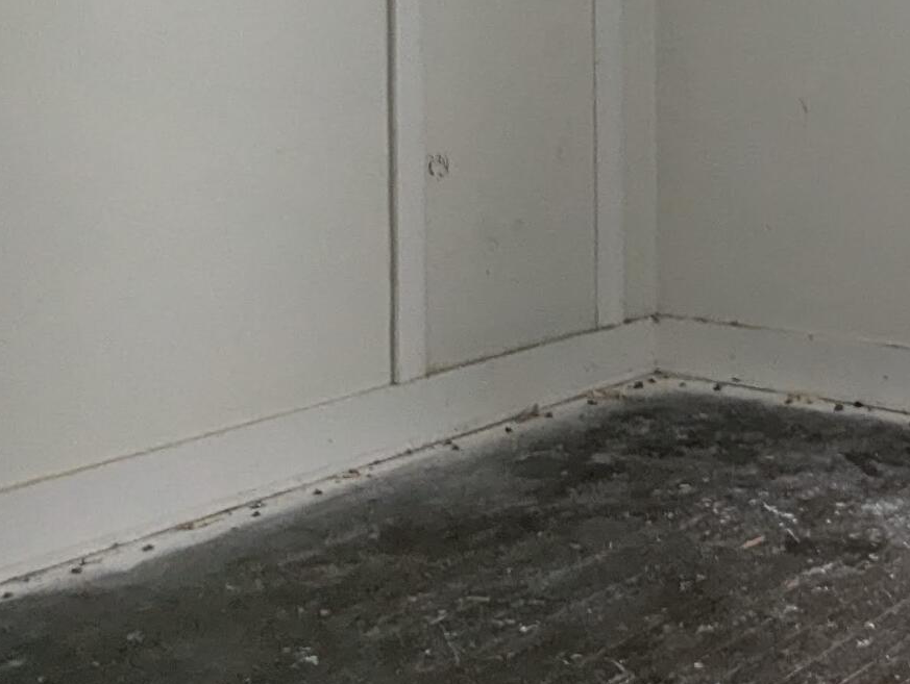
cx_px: 1140
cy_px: 6
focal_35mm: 55
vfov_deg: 25.4
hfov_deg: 29.2
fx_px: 1448
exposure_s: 1/56
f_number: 2.2
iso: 125
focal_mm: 2.35
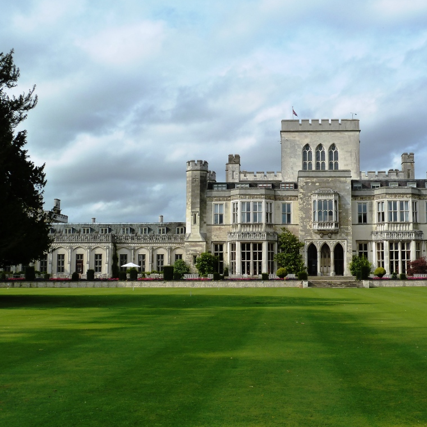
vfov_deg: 38.3
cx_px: 270
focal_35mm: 44
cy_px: 214
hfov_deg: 38.1
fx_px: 614
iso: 125
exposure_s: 1/500
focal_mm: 6.1
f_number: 5
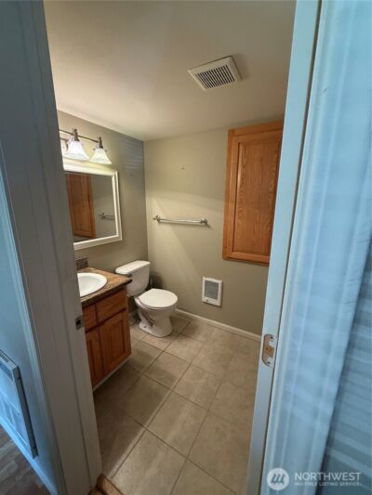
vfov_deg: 102.1
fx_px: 201
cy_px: 248
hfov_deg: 85.7
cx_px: 186
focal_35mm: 14
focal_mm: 2.22
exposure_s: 1/120
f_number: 2.2
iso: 320
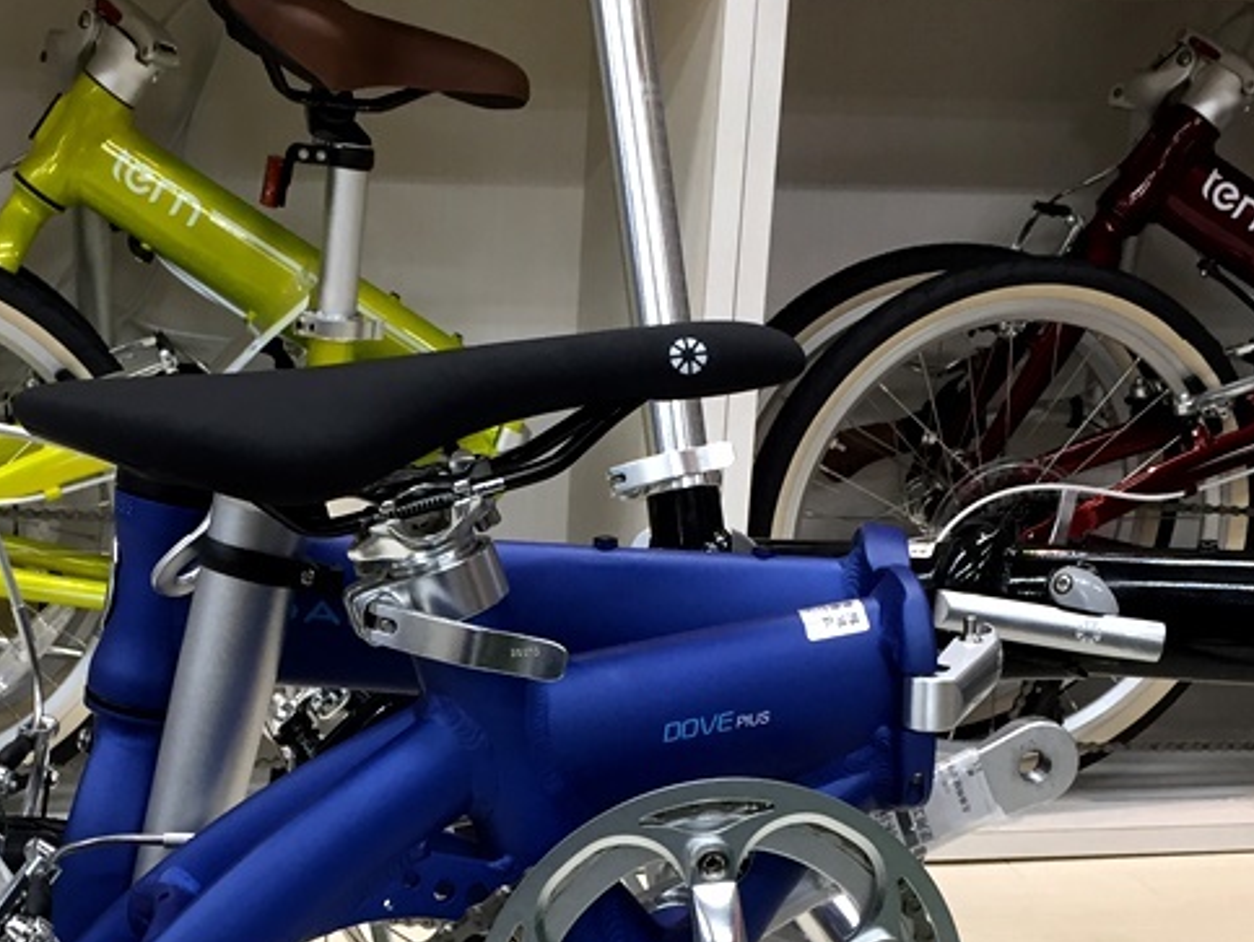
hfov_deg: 32.0
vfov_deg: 23.8
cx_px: 441
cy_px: 830
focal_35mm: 60
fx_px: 2175
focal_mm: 4.15
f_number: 2.2
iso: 40
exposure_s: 1/33
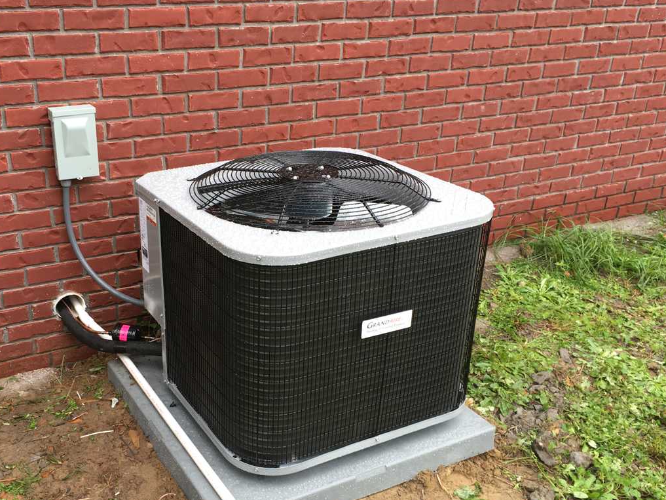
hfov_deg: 48.4
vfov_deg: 37.6
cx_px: 241
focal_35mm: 38
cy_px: 302
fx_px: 731
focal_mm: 4.15
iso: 32
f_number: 2.2
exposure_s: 1/120
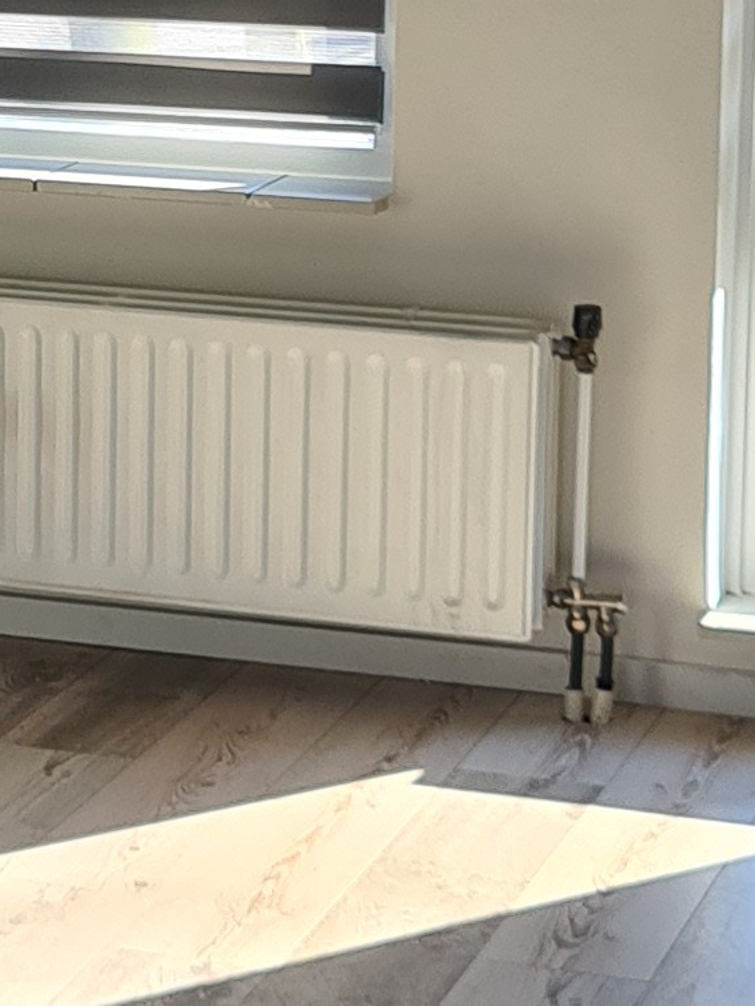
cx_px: -101
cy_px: 152
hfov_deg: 10.5
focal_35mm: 139
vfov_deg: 14.1
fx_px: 4040
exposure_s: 1/154
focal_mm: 5.4
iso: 50
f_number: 1.8
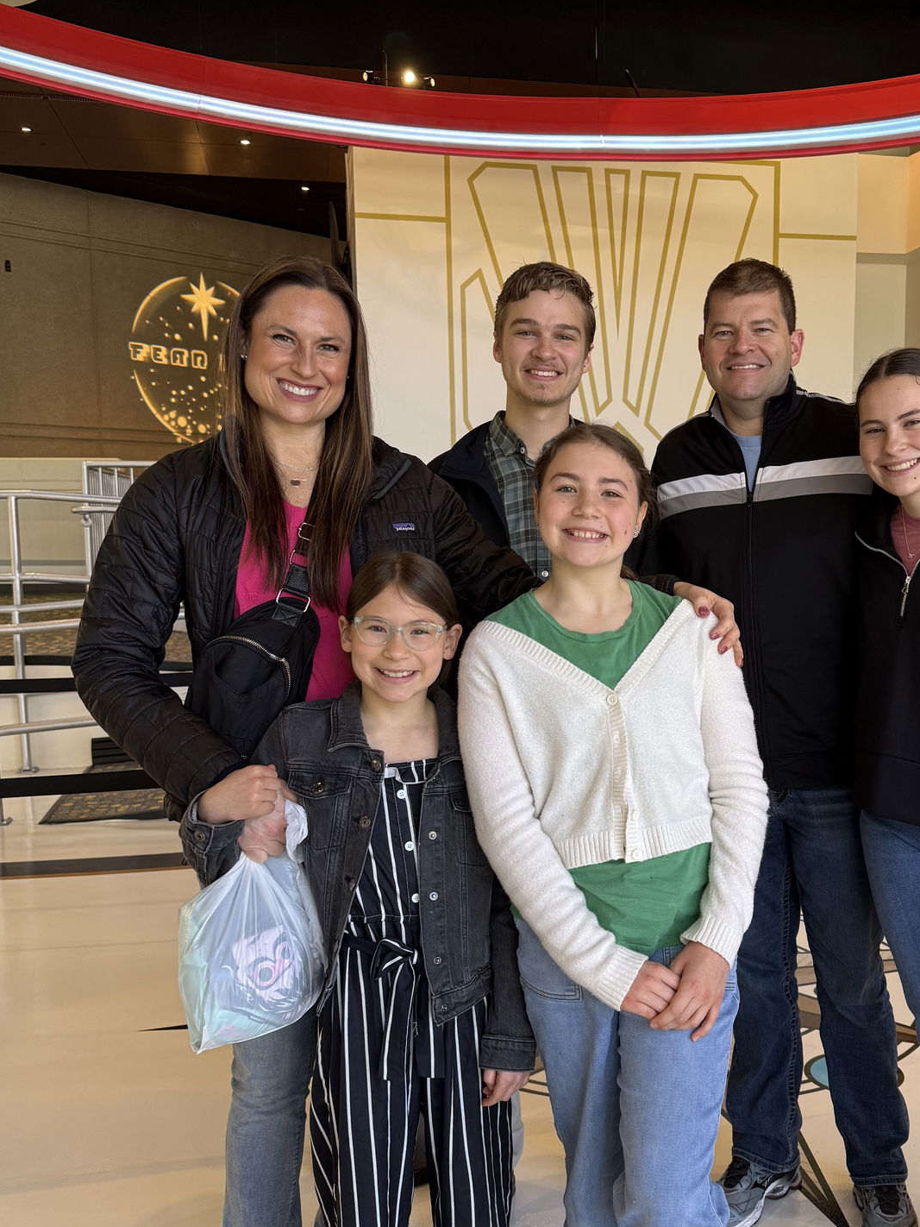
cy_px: 662
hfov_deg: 39.2
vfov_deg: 51.3
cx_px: 620
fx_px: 1275
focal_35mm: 36
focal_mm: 6.76
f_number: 1.78
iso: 125
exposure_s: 1/60
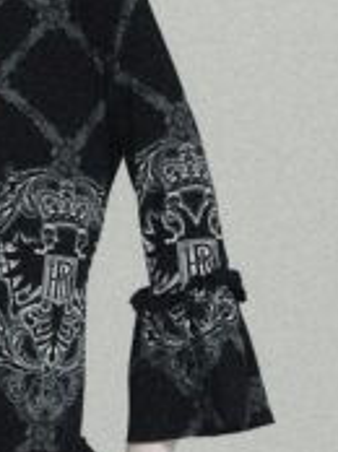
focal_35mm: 212
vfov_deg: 9.3
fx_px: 2767
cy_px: 308
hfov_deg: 7.0
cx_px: -39
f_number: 8
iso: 200
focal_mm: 100
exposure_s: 1/125
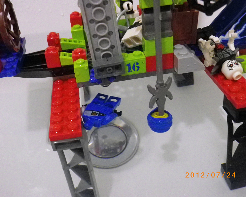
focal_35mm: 43
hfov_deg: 42.9
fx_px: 313
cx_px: 129
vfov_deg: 34.9
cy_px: 99
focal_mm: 7.3
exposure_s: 1/13
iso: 800
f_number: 3.9
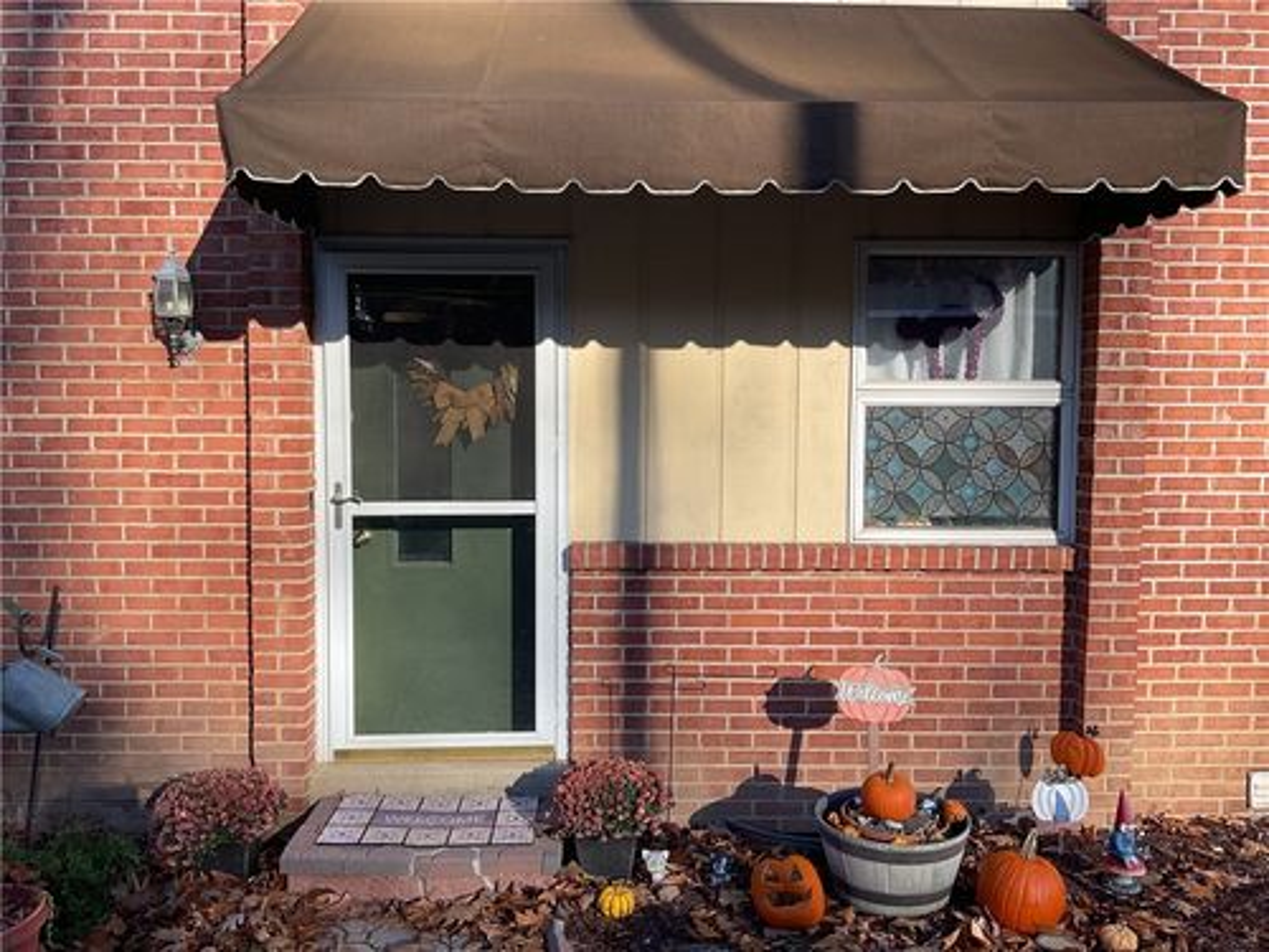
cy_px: 476
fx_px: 1063
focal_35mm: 29
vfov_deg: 48.2
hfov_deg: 61.7
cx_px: 634
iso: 16
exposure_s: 1/514
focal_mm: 3
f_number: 1.8
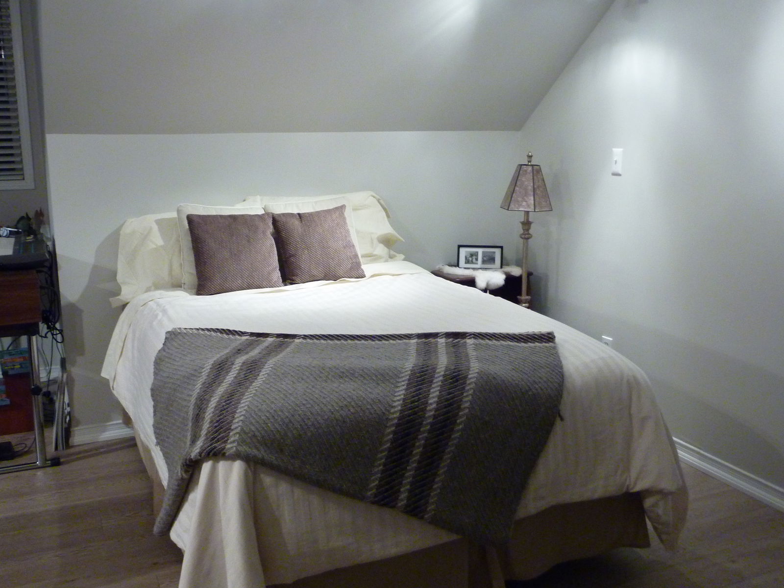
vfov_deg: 44.2
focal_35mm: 32
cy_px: 294
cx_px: 392
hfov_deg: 56.8
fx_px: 725
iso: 400
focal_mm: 5.3
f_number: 3.5
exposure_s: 1/13
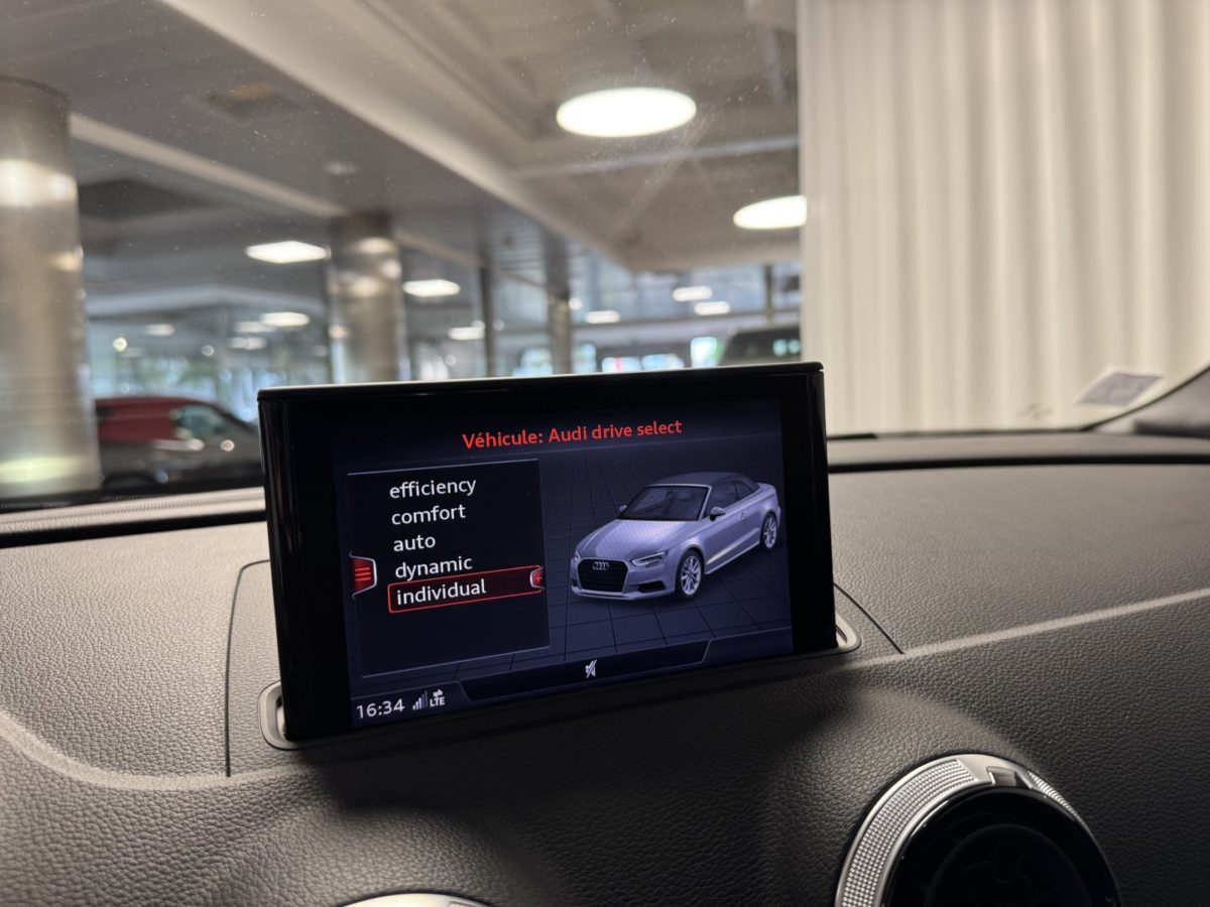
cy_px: 454
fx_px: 839
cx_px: 605
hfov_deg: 71.6
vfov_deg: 56.8
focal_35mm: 24
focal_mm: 6.76
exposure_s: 1/100
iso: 160
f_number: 1.78
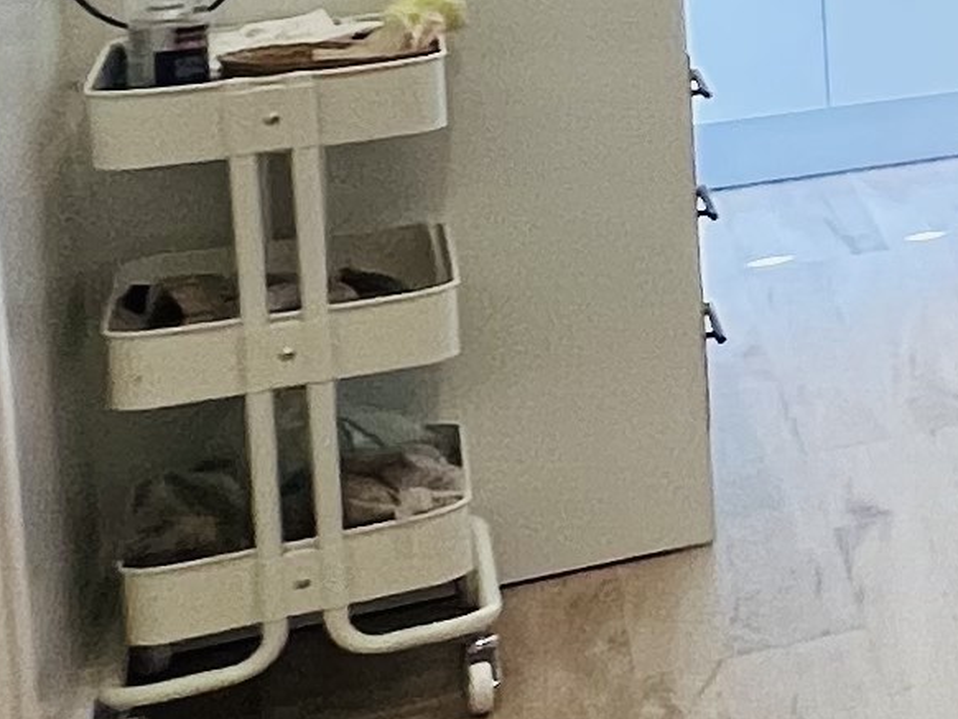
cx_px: 2798
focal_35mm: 90
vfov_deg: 15.3
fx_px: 2492
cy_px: -316
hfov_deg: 11.9
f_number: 1.8
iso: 200
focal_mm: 1.57
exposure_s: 1/100
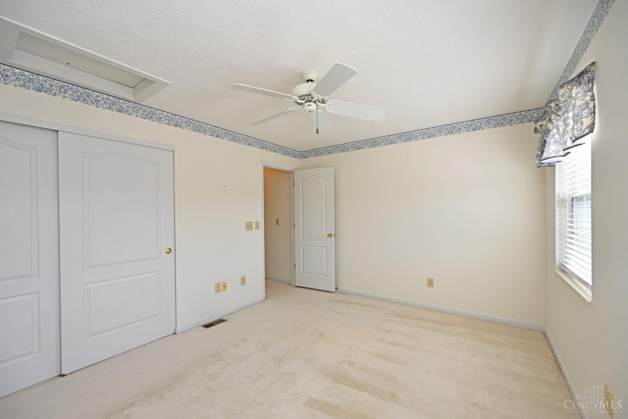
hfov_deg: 104.3
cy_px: 210
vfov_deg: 81.2
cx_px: 314
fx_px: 244
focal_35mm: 14
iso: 125
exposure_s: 1/125
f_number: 5.6
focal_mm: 14
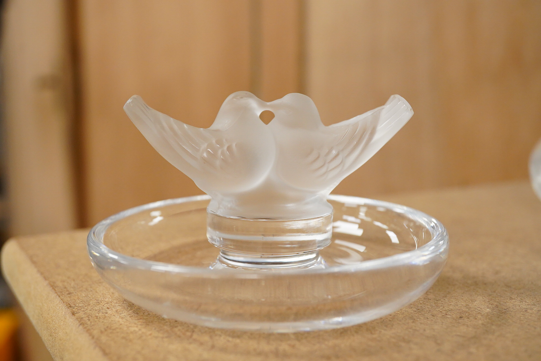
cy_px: 180
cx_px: 270
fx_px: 676
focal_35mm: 45
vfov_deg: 29.9
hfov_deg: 43.6
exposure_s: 1/160
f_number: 9
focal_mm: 30
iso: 2500
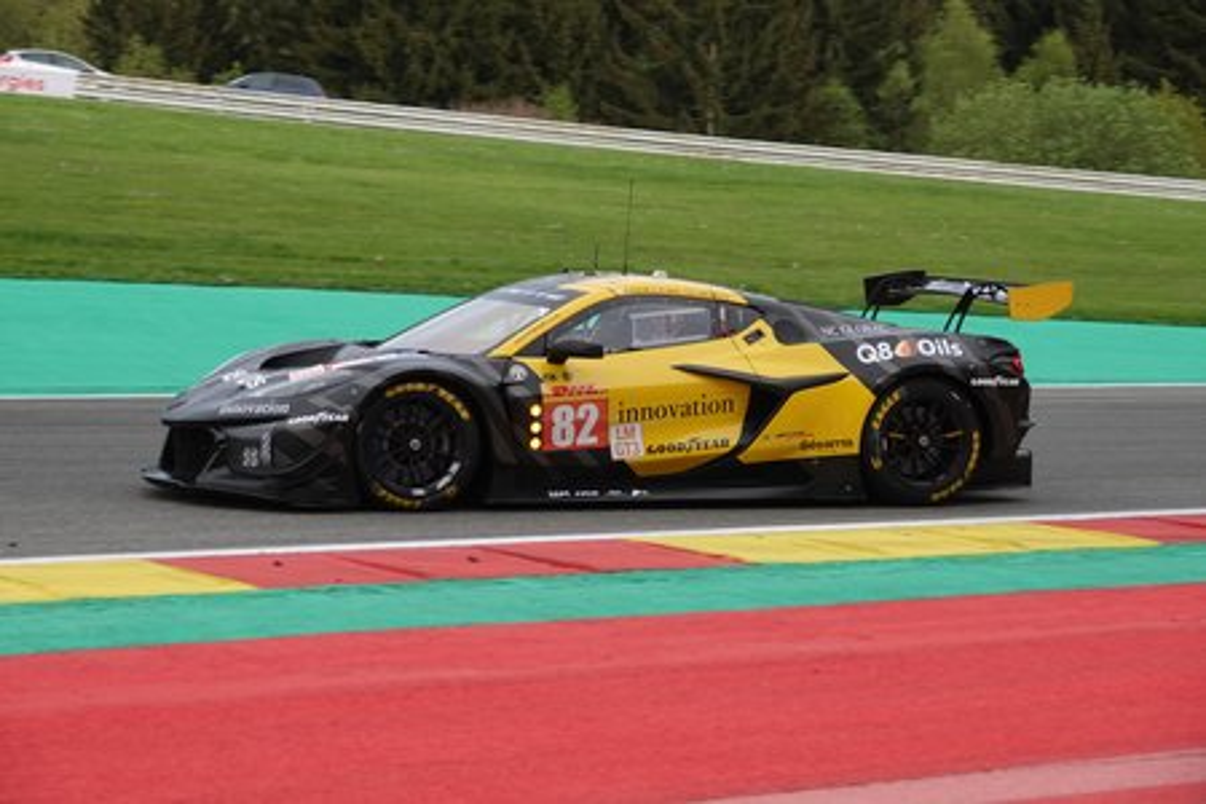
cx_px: 603
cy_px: 402
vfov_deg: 14.1
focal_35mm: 97
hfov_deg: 21.0
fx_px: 3249
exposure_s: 1/800
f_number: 3.5
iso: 200
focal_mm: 35.68
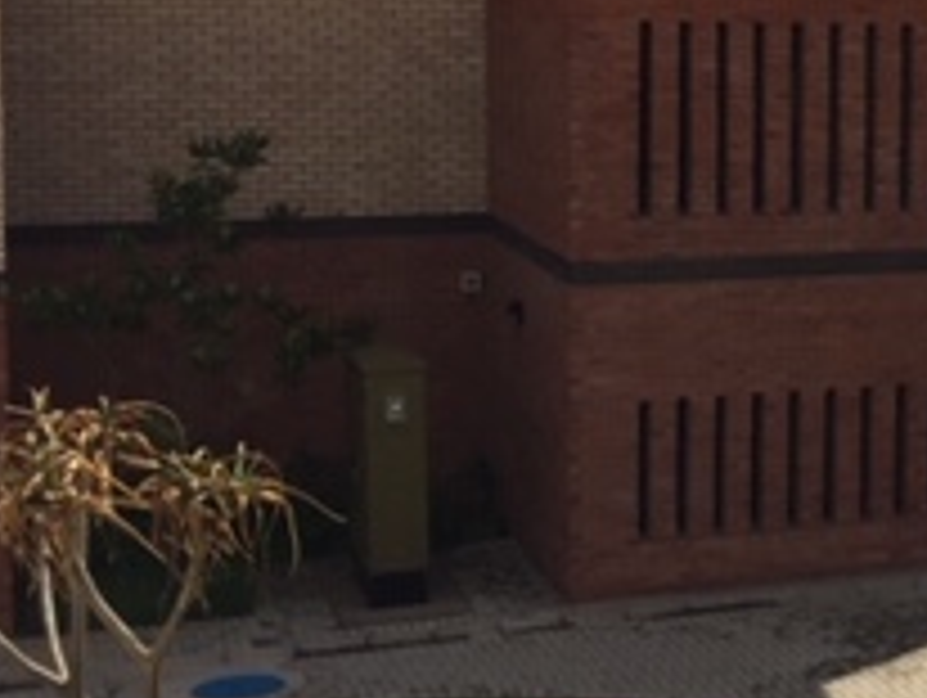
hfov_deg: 19.8
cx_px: 1242
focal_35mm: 90
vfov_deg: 16.4
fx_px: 2413
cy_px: 180
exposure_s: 1/2475
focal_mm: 4.15
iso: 32
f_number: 2.2
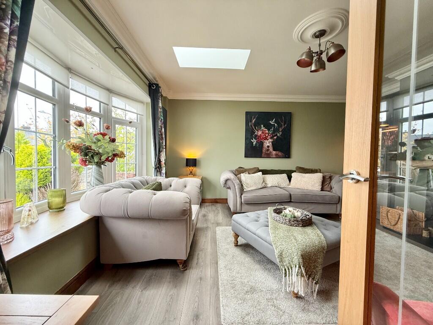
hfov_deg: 102.1
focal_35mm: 14
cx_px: 216
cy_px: 162
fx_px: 175
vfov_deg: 85.7
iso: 200
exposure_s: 1/100
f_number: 2.2
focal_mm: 2.22
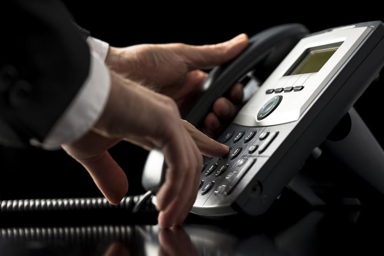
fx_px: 1121
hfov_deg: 19.4
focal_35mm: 105
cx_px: 192
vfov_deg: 13.1
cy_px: 128
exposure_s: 1/20
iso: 100
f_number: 4
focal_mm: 105
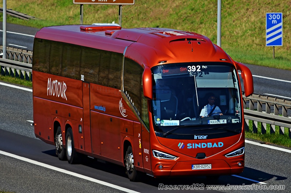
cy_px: 96
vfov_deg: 3.0
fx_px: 3630
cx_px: 146
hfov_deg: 4.6
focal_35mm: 450
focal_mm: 300
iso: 200
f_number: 8
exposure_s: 1/1000
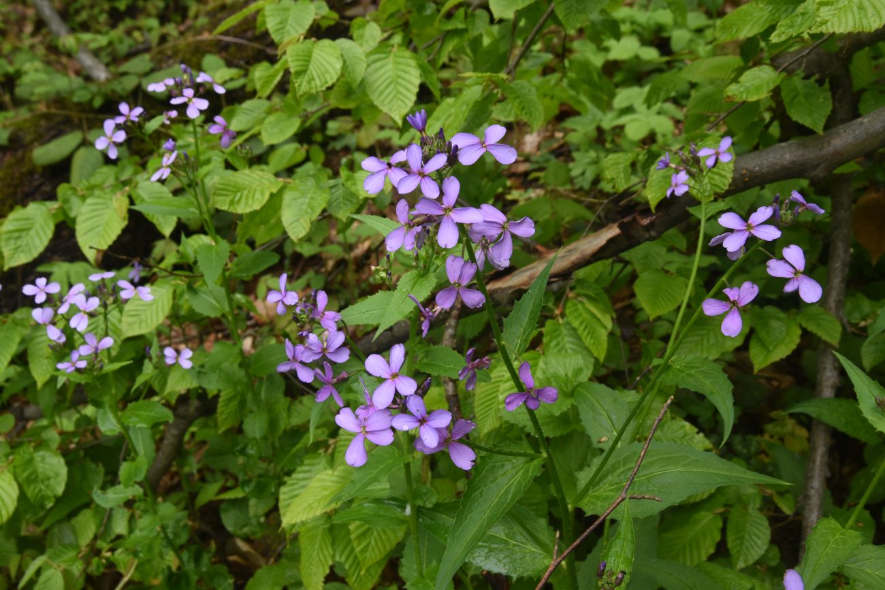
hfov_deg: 60.3
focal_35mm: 31
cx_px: 442
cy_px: 295
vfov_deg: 42.3
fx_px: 762
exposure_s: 1/125
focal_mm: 31
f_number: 14
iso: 1000
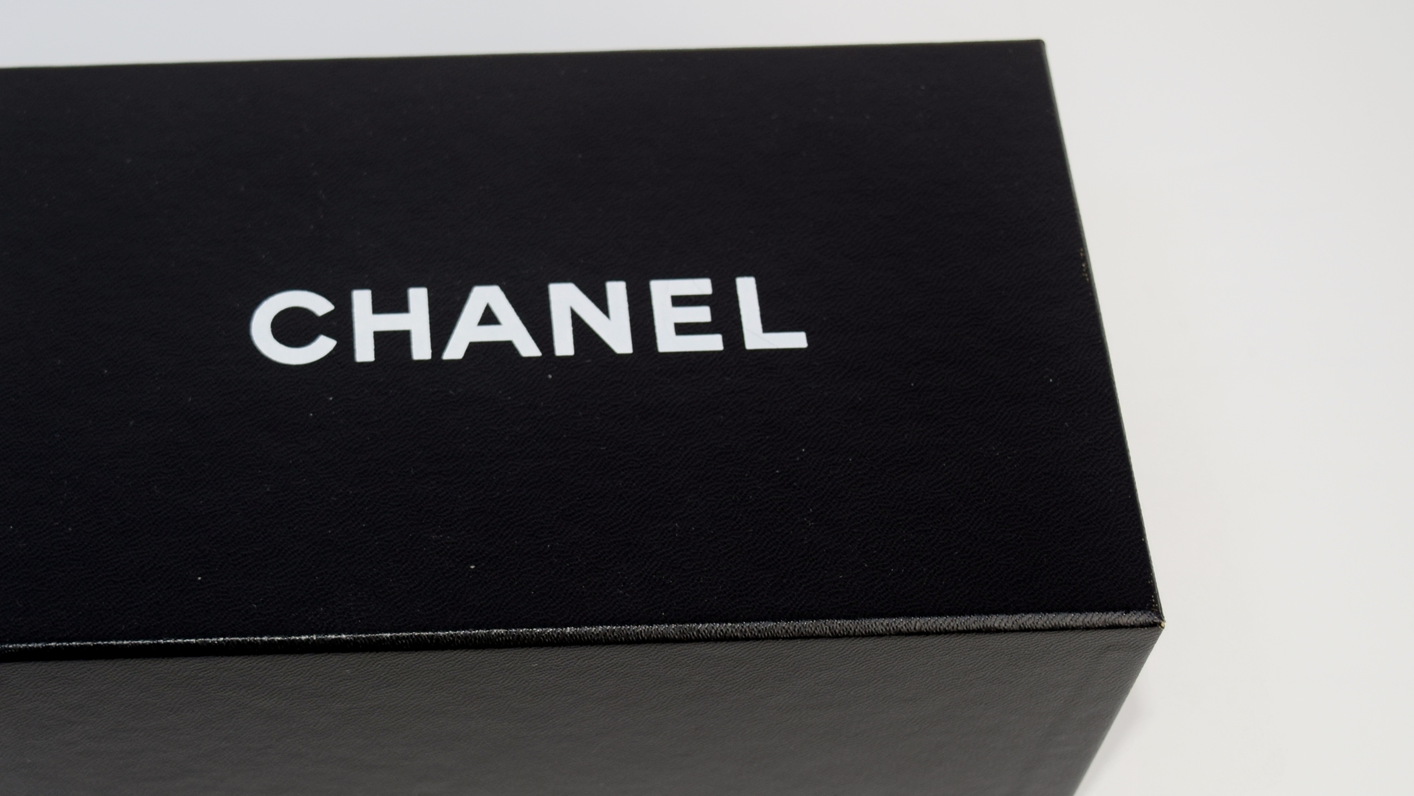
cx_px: 533
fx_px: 2737
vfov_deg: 16.5
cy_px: 478
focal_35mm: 73
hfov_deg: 28.9
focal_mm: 34
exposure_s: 1/125
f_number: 5.6
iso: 280
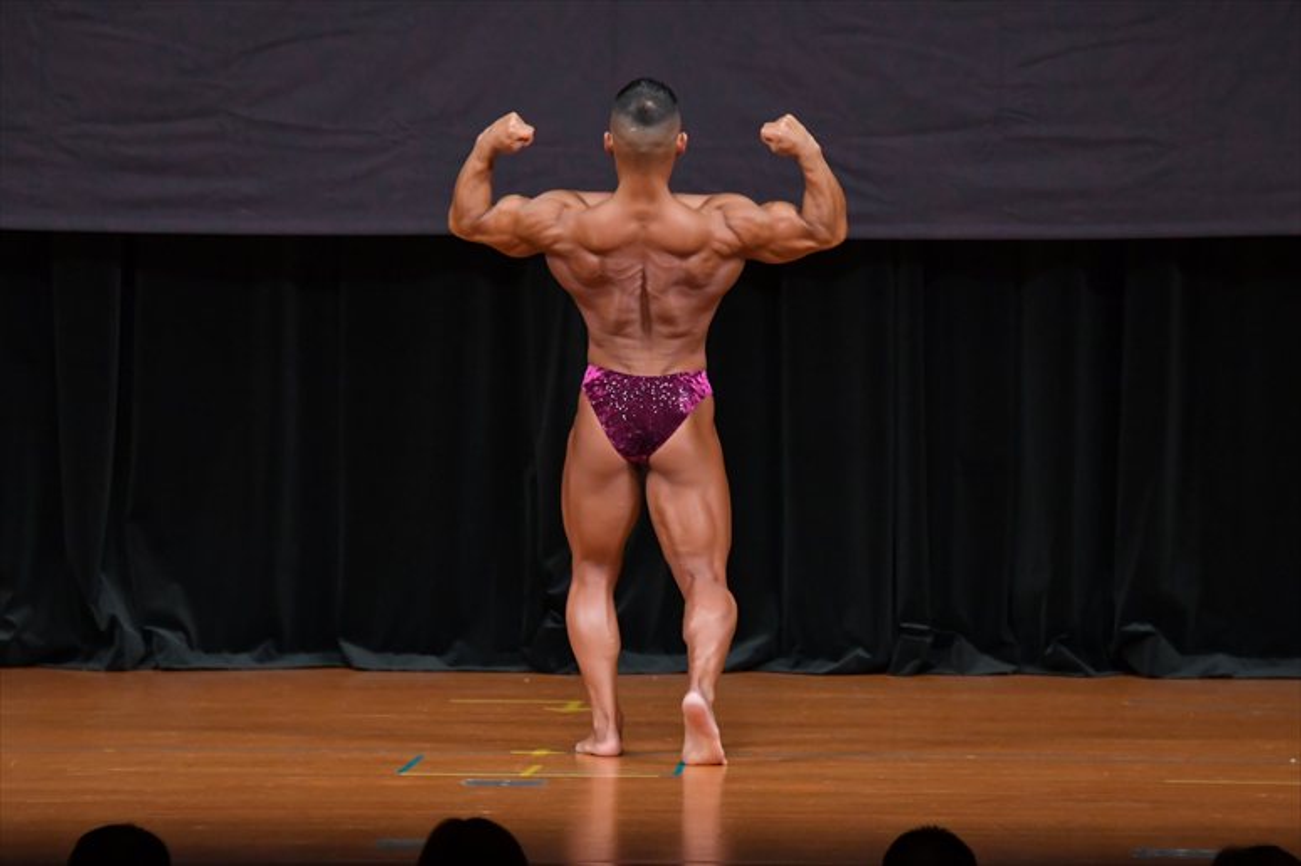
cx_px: 650
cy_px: 433
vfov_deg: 4.8
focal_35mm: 285
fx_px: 10295
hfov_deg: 7.2
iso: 4000
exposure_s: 1/400
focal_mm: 190
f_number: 5.6
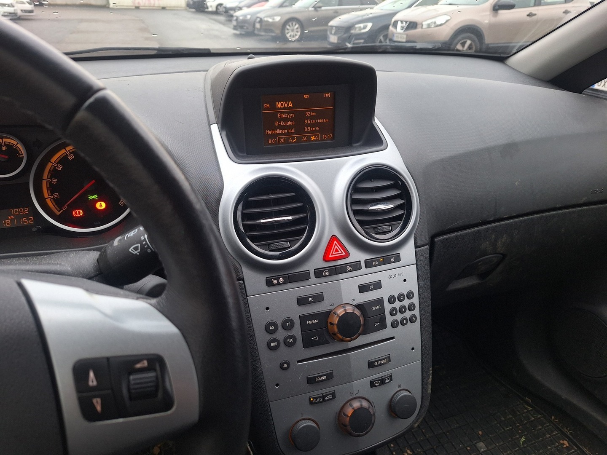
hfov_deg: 73.9
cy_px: 228
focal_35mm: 23
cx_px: 304
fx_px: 403
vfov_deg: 58.9
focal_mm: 5.54
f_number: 1.8
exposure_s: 1/50
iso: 125
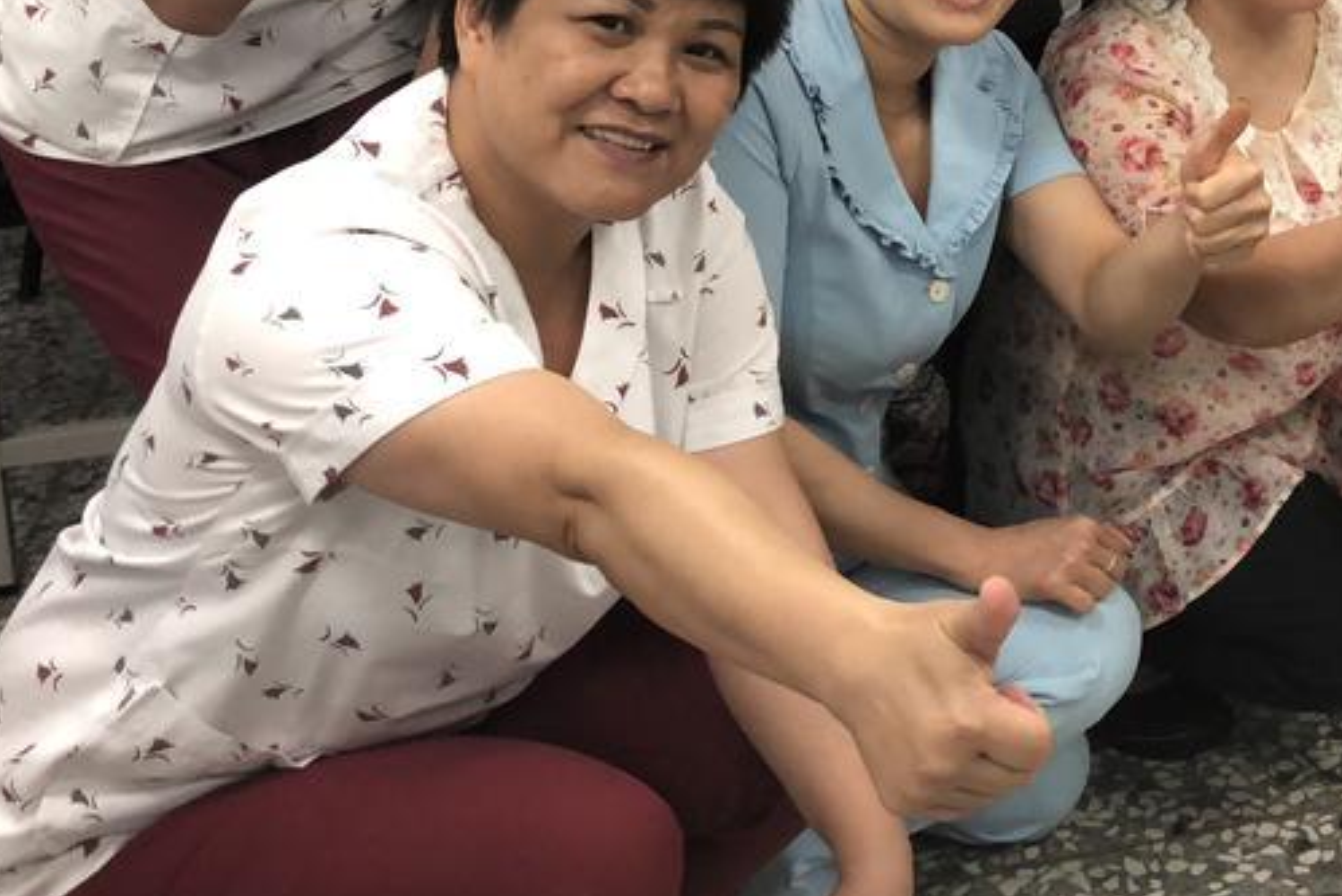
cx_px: 1433
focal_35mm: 63
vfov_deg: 20.7
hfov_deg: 29.2
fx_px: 2349
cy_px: -62
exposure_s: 1/60
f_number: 1.8
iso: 125
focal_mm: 3.99
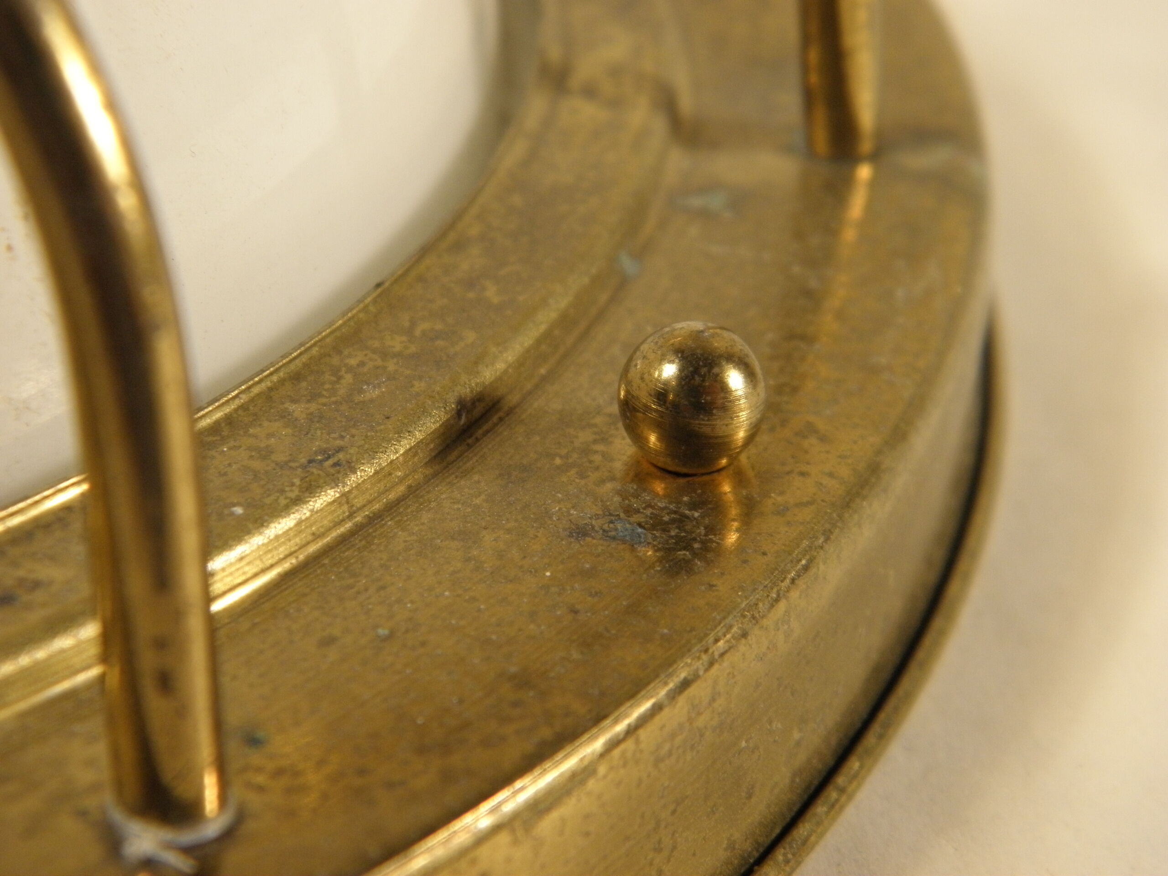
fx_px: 2699
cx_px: 584
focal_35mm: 80
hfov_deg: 24.4
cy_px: 438
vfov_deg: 18.4
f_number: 4.4
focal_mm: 14.3
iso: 160
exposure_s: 1/50
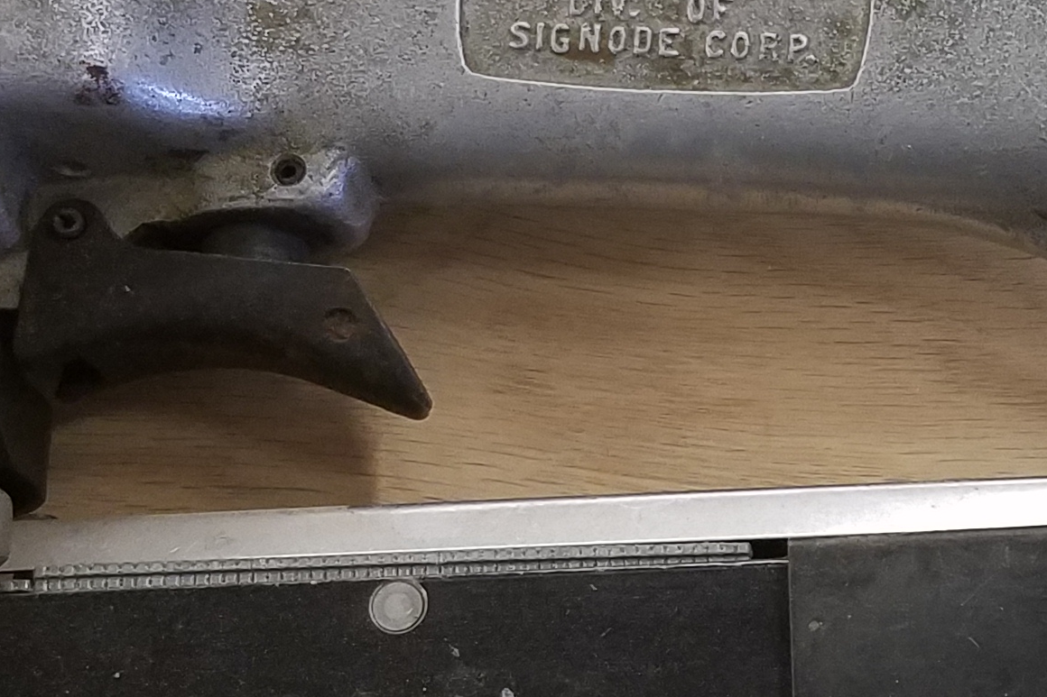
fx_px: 2733
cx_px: 971
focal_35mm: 94
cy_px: 259
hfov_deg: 21.2
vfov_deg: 14.5
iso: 160
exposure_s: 1/60
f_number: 1.7
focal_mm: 4.2
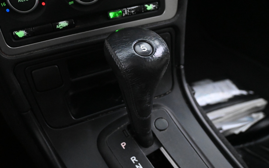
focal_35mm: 34
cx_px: 135
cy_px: 87
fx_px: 249
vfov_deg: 37.3
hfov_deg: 56.7
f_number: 4
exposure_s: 1/40
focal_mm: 22
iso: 9000
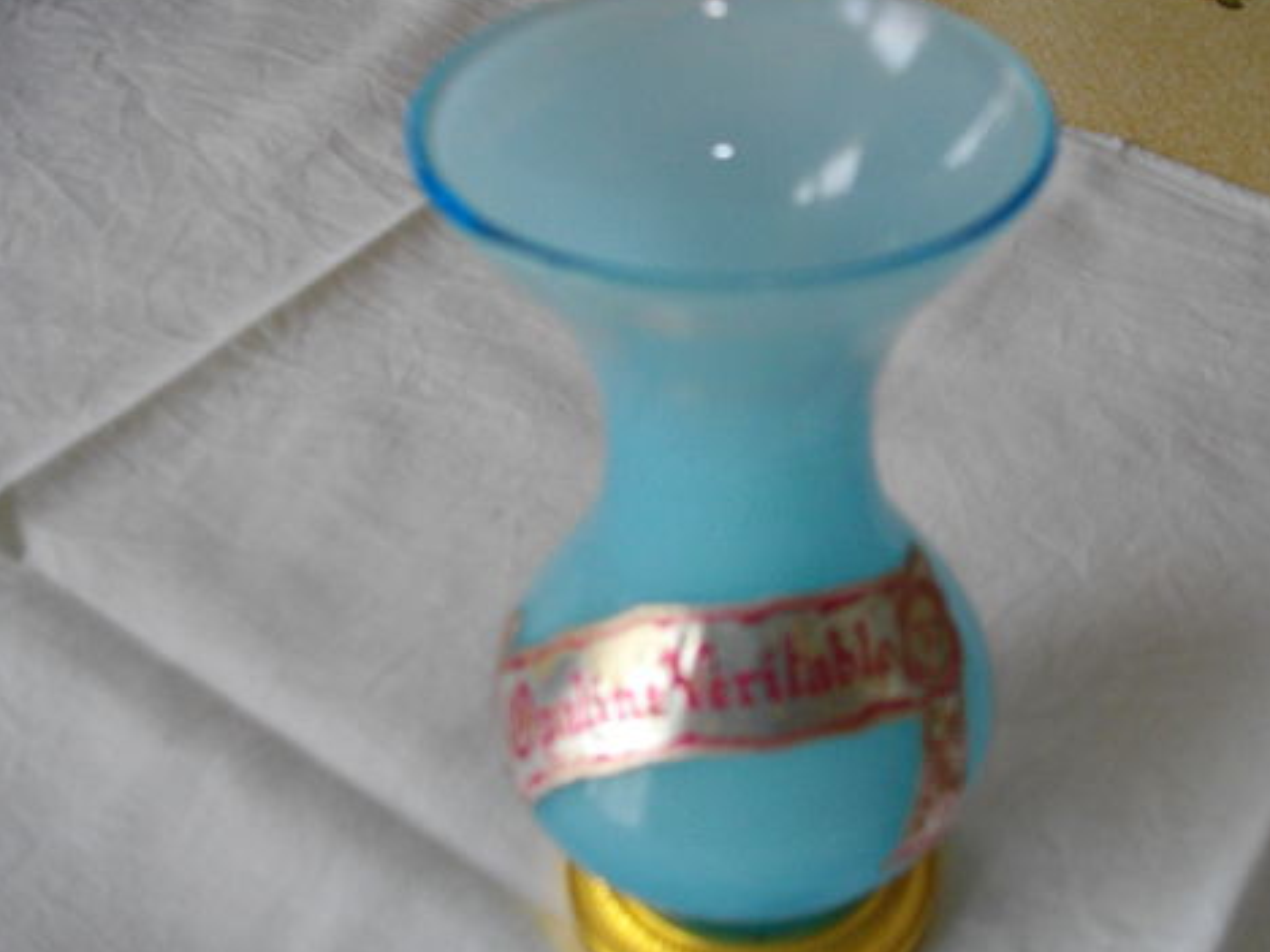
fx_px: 1504
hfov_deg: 45.6
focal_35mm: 41
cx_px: 738
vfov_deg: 35.1
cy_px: 504
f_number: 2.9
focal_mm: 5.7
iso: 200
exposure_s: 1/50
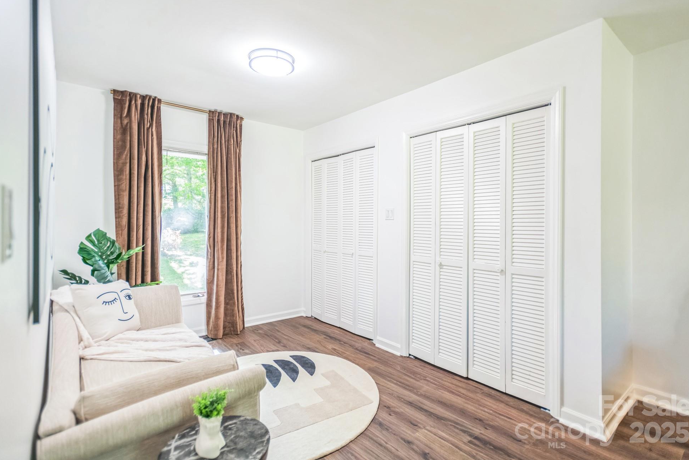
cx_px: 352
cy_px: 219
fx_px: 344
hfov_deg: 90.0
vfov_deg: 67.3
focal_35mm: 18
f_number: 2.8
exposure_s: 1/30
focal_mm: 17
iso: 500
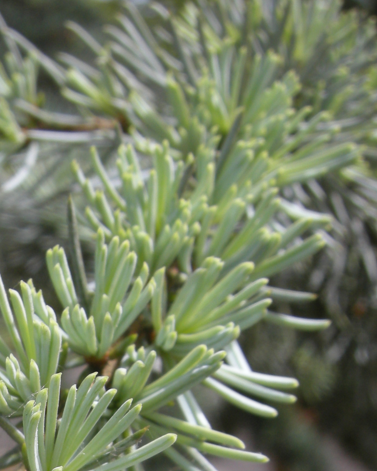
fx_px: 1255
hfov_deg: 16.4
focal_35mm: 90
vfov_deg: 20.1
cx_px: -73
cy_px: 551
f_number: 4.8
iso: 64
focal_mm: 7.5
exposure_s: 1/194
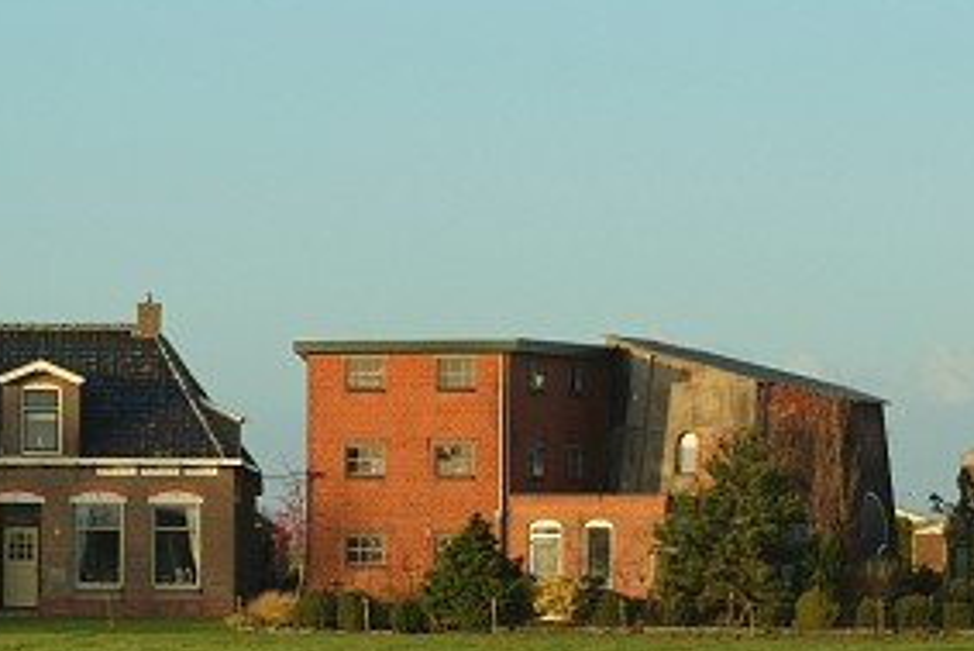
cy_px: 501
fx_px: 4520
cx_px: 554
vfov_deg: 8.2
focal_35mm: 167
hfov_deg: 12.3
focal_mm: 70
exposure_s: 1/500
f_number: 9.5
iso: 400
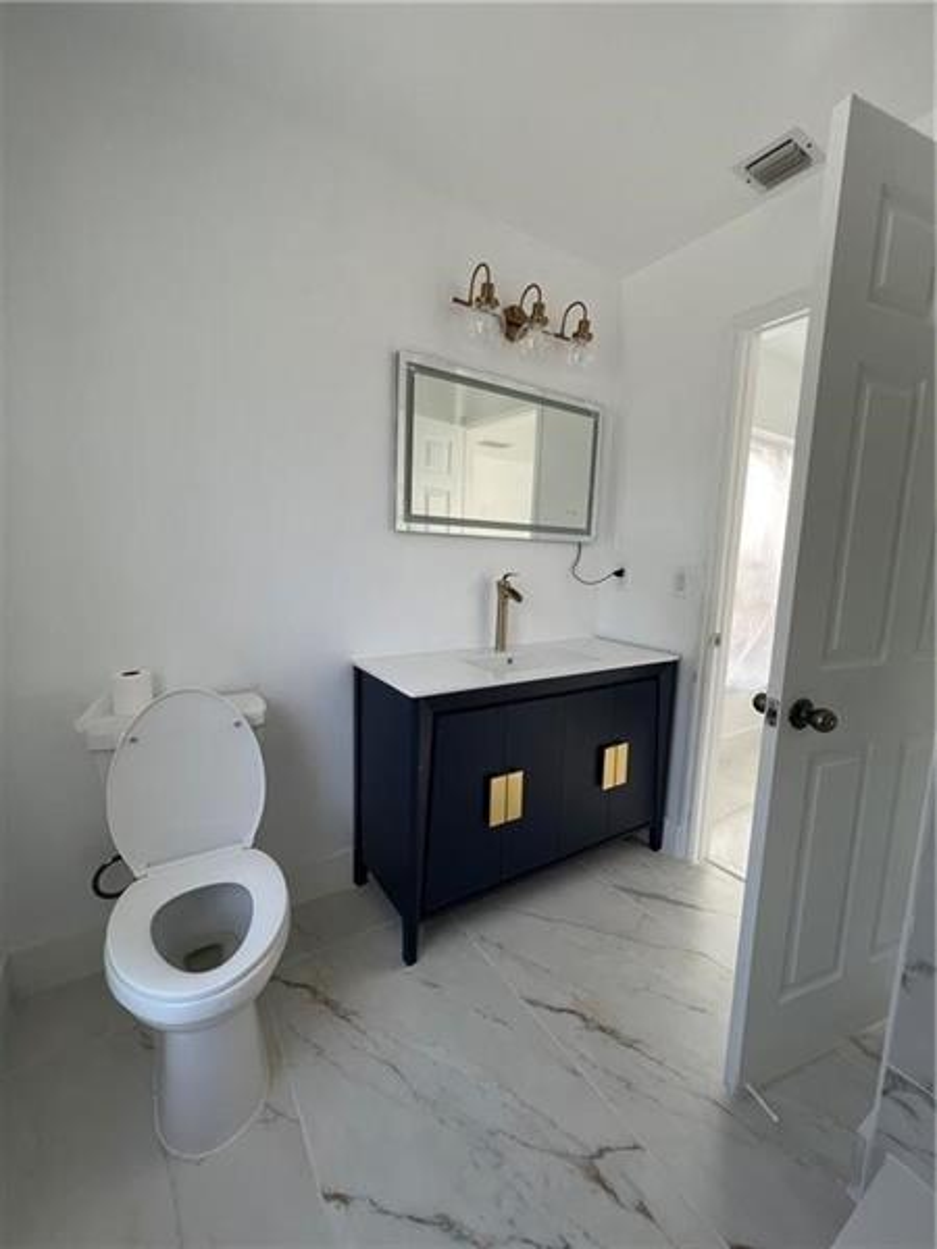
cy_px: 624
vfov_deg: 106.2
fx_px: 469
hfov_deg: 89.9
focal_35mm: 13
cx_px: 468
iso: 32
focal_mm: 1.57
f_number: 1.8
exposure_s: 1/99
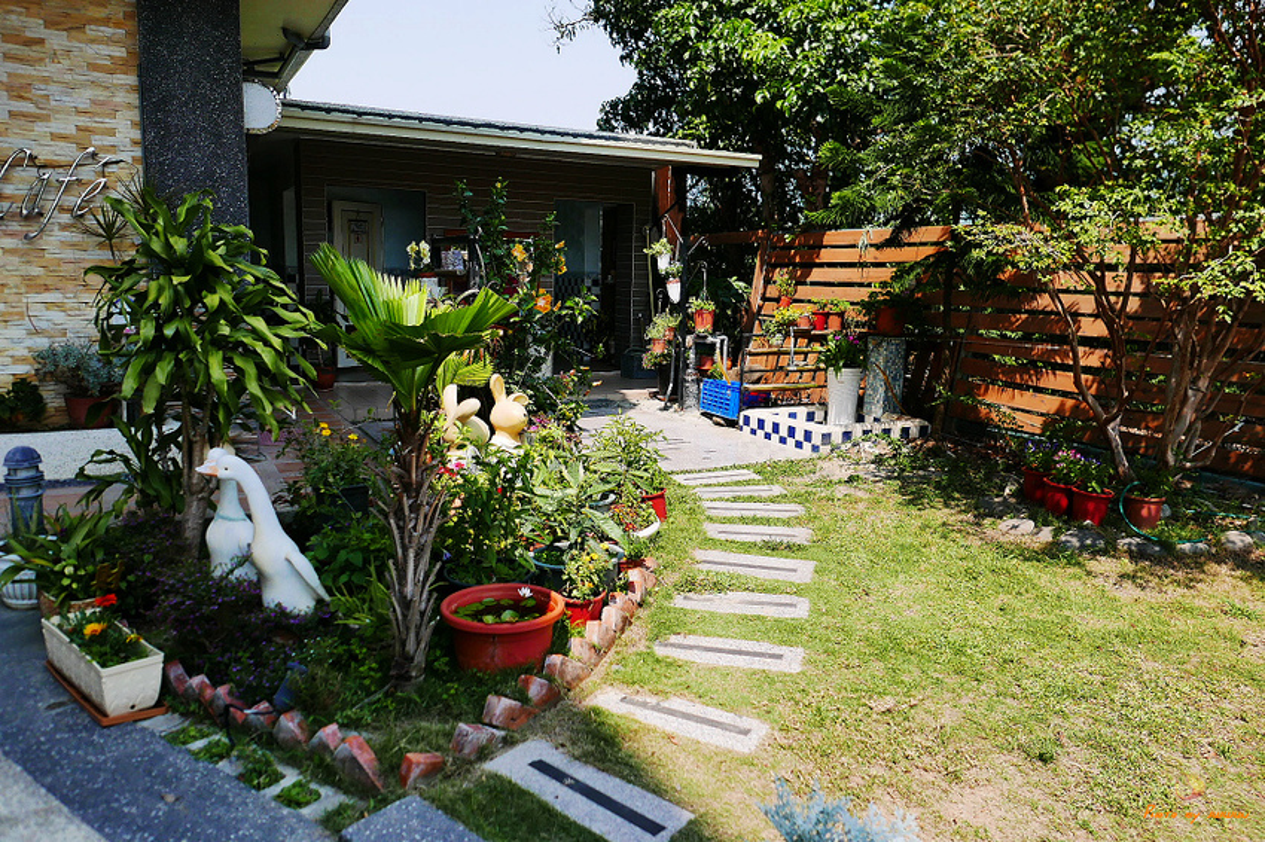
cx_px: 632
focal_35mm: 24
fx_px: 843
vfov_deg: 53.1
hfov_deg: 73.8
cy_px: 421
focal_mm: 10.9
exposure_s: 1/2000
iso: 200
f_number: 2.8
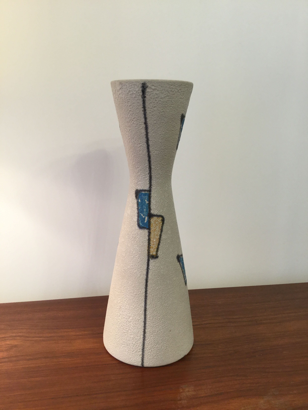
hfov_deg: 45.4
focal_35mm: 31
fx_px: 368
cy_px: 205
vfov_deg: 58.4
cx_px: 154
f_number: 2.4
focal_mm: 3.3
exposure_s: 1/33
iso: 64
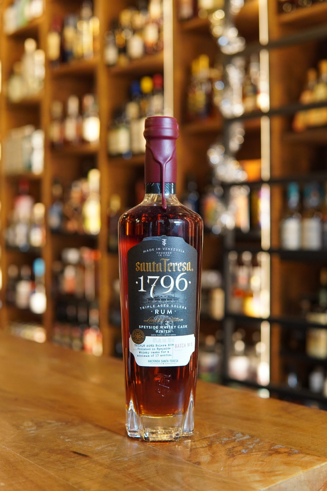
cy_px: 246
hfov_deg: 29.9
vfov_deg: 43.6
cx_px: 164
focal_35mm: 45
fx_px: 613
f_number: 2.8
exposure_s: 1/160
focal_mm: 30
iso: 1600
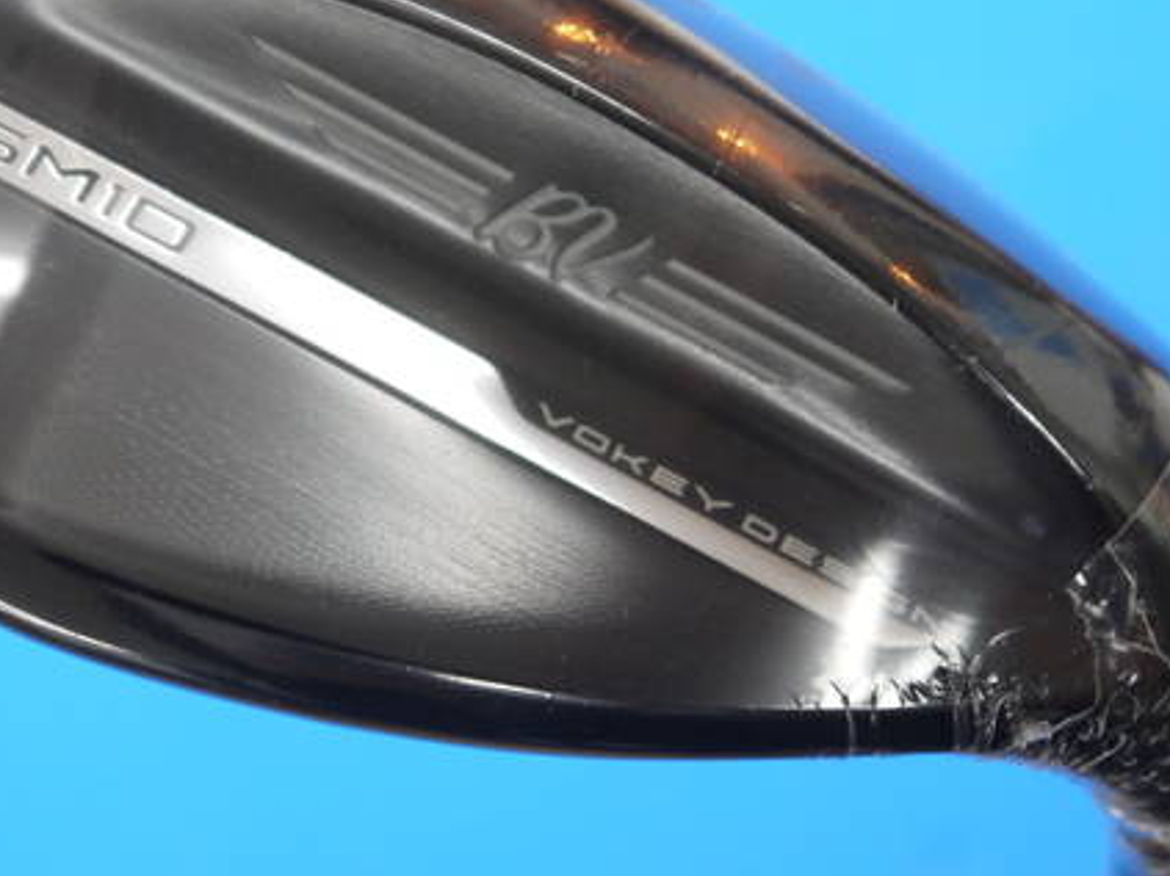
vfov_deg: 11.7
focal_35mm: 127
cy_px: 279
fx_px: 4291
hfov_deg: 15.5
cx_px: 473
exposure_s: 1/80
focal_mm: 42
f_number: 5.6
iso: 640
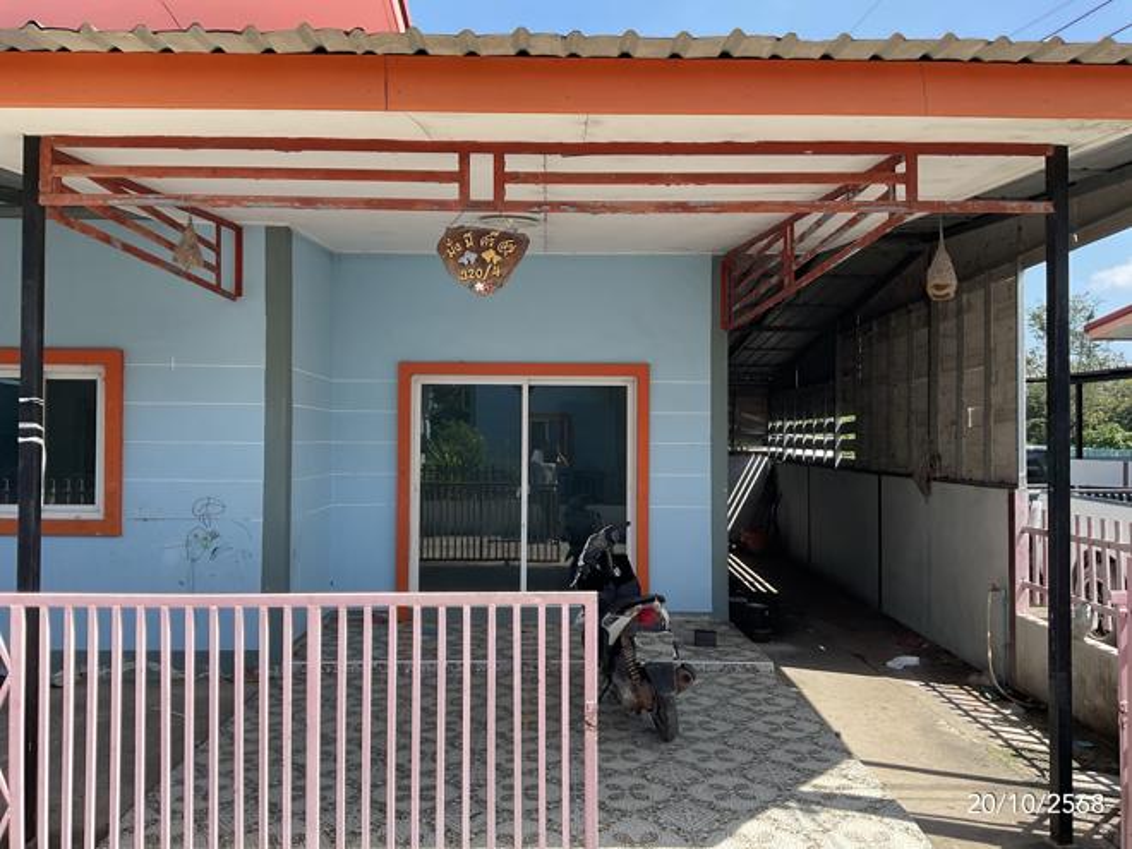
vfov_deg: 48.2
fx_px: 948
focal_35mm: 29
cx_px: 566
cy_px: 424
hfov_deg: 61.7
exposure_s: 1/529
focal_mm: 3
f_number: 1.8
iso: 16
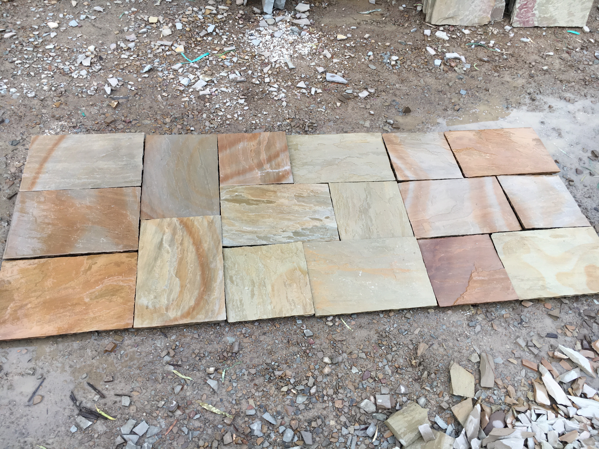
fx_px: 502
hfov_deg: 61.7
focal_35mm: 29
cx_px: 300
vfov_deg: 48.2
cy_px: 224
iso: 32
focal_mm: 4.15
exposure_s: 1/100
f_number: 2.2
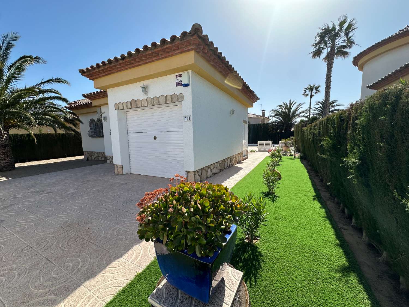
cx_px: 204
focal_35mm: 14
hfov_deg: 102.1
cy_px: 154
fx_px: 165
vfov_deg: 85.7
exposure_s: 1/1887
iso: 50
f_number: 2.2
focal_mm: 2.22
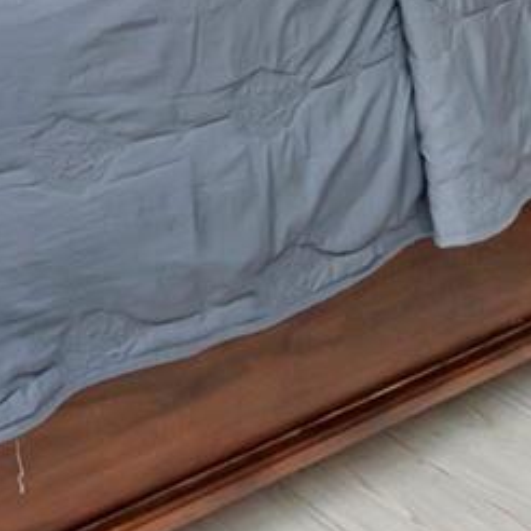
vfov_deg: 16.0
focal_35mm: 83
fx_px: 1440
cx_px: -155
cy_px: -553
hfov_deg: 19.3
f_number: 9
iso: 500
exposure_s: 1/200
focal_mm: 10
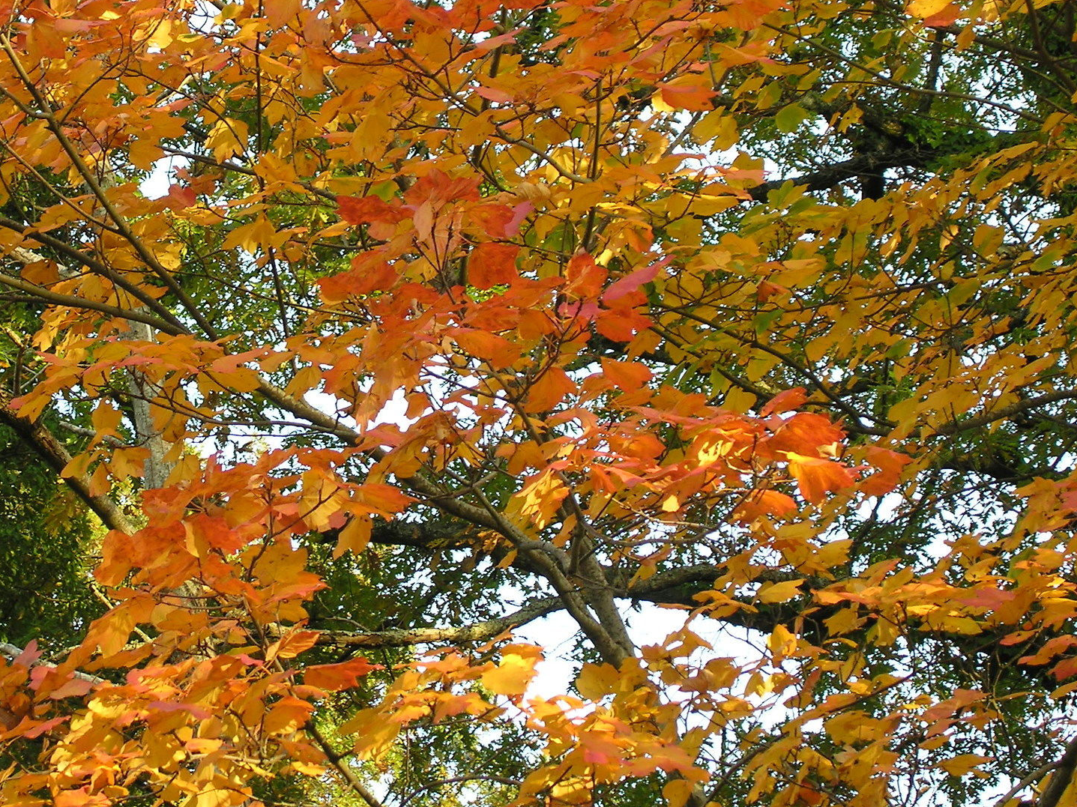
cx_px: 286
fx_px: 4417
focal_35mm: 142
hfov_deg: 13.9
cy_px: 245
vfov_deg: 10.4
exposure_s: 1/24.2
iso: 50
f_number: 4.9
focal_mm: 21.6
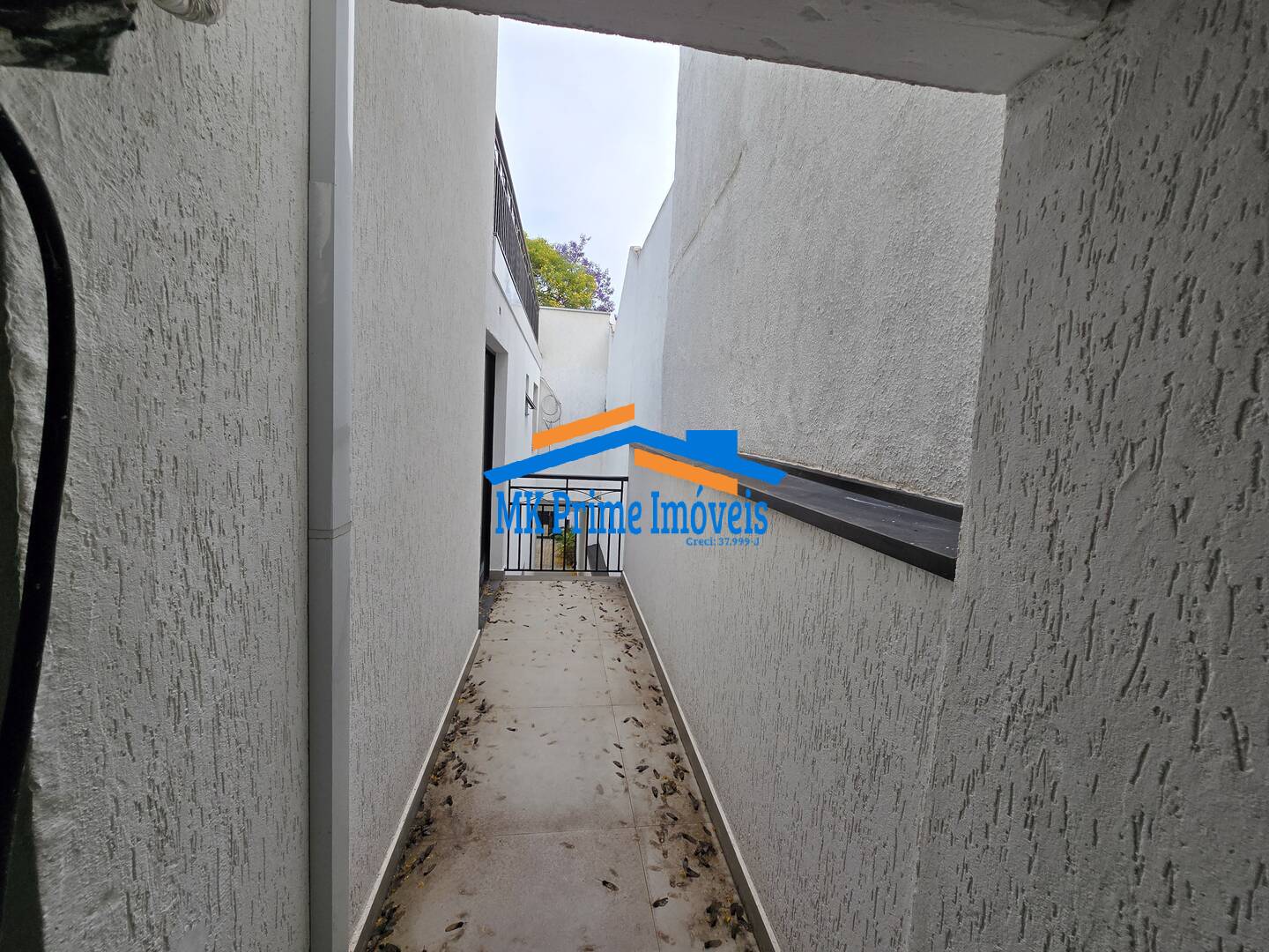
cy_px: 476
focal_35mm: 13
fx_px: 477
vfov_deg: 89.9
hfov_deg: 106.2
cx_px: 634
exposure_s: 1/1036
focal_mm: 2.2
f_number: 2.2
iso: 50
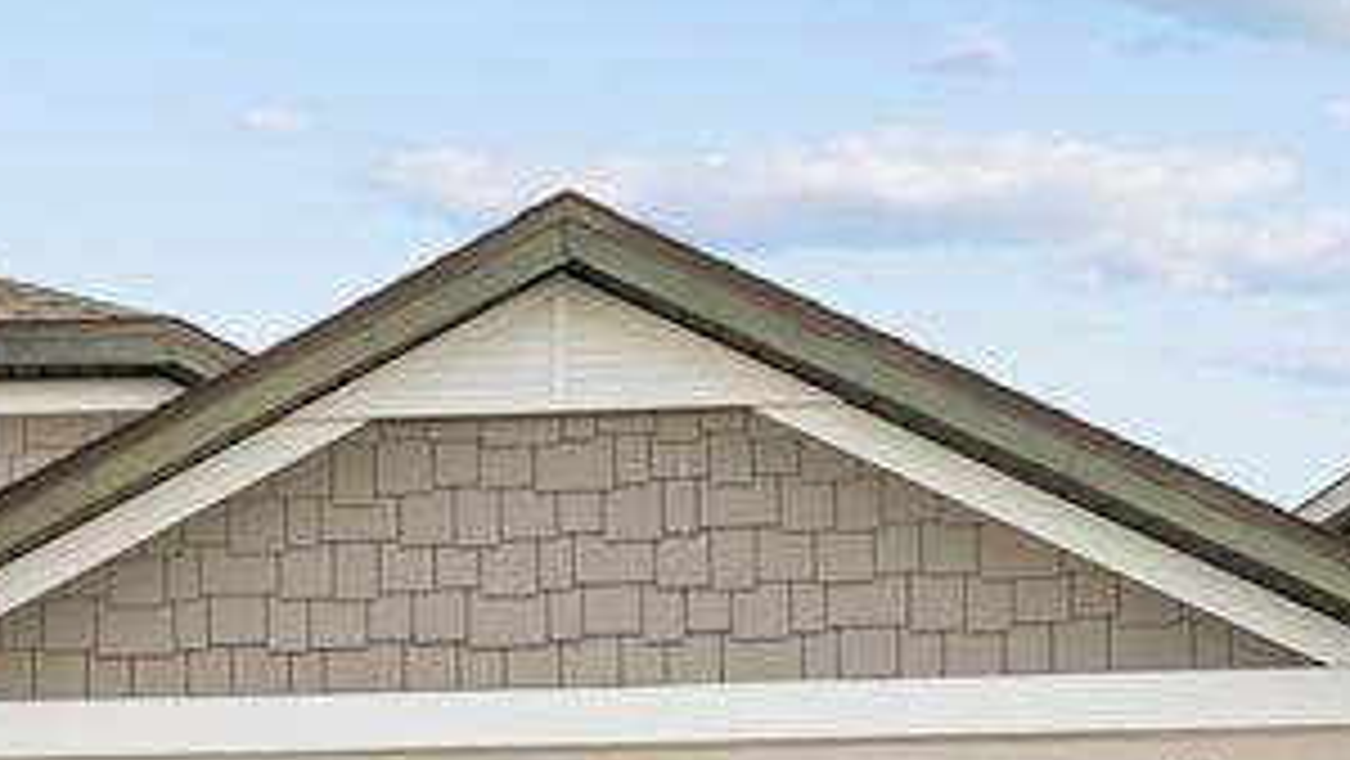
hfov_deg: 15.2
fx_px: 4870
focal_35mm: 136
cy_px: 1234
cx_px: -279
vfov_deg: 8.7
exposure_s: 1/60
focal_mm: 38
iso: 125
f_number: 8
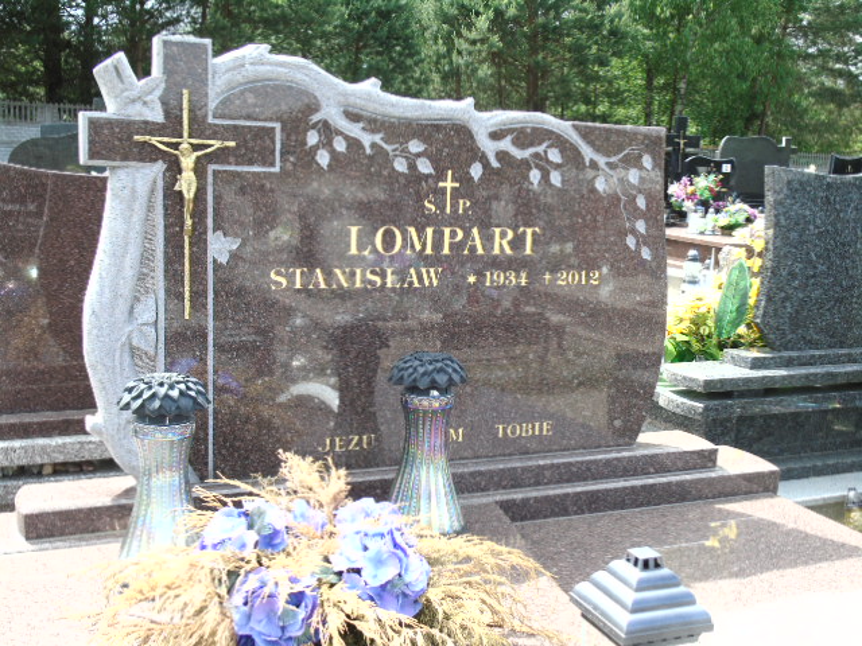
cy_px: 323
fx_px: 996
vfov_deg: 36.0
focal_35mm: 40
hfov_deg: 46.8
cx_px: 431
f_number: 3.9
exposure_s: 1/200
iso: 80
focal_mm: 7.1
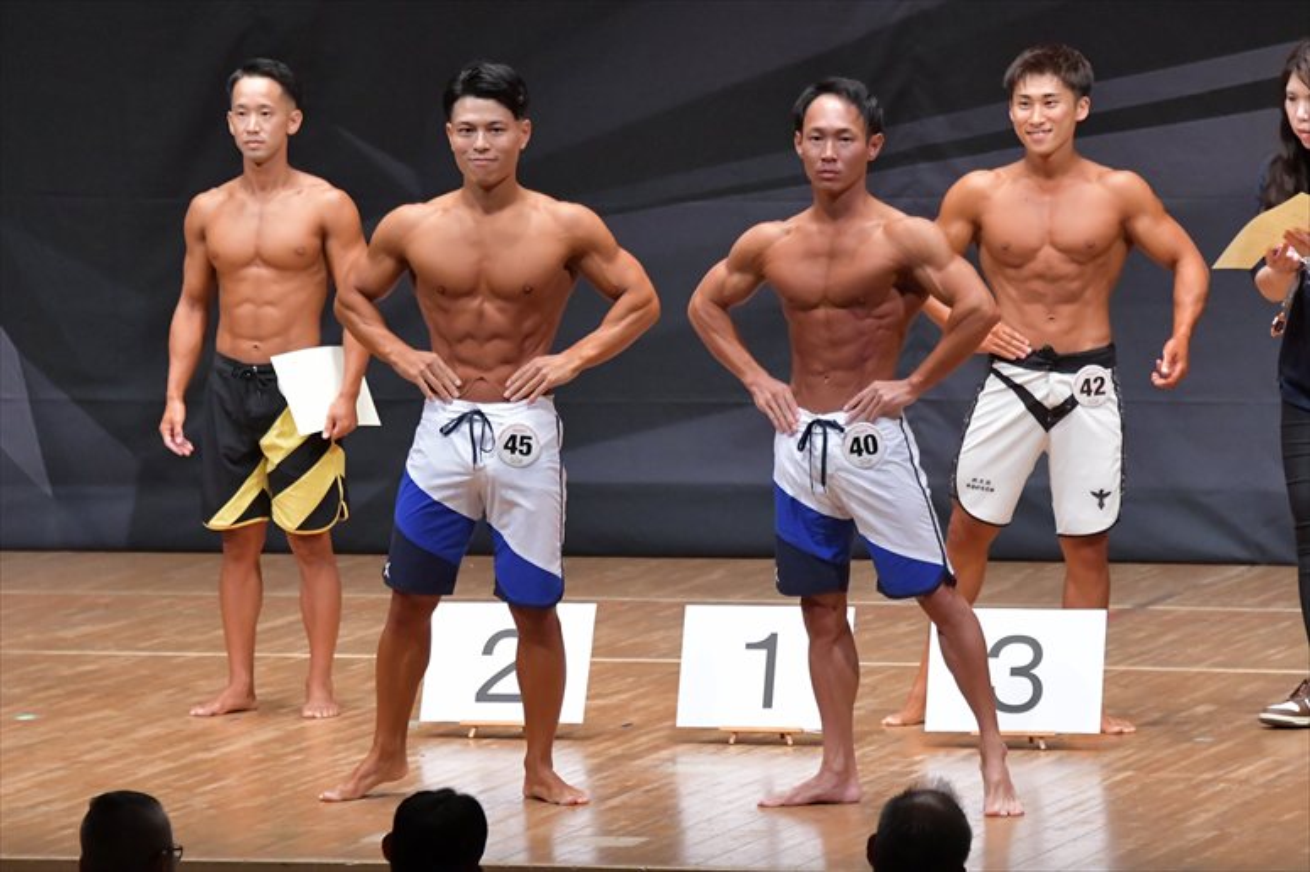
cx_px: 655
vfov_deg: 5.1
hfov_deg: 7.6
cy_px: 436
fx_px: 9820
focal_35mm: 270
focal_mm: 180
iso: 8000
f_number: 5.6
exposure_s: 1/400
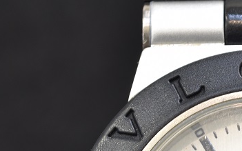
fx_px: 3105
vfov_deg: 2.8
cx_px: 202
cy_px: 264
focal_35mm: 471
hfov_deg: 4.5
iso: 100
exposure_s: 1/2.5
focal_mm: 90
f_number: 10
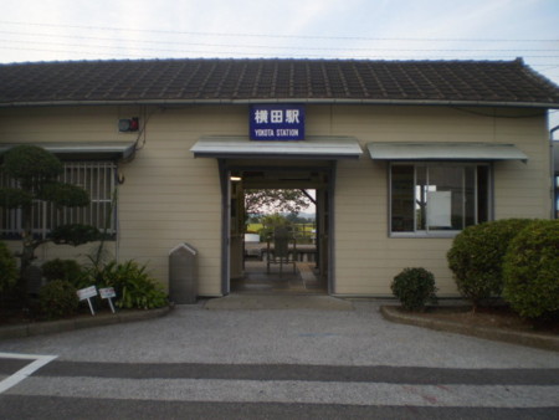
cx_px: 280
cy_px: 210
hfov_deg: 51.3
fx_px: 582
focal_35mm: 36
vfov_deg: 39.7
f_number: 3.1
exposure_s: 1/320
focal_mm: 6.3
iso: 64
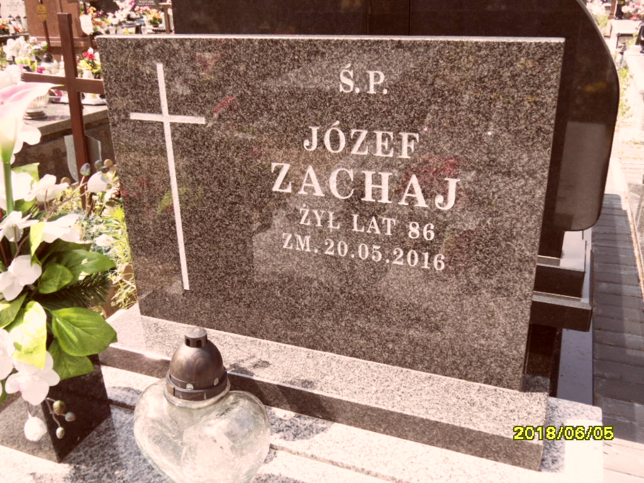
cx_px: 322
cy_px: 242
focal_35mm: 32
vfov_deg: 44.2
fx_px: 595
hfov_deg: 56.8
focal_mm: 5.3
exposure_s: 1/350
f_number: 3.4
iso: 80
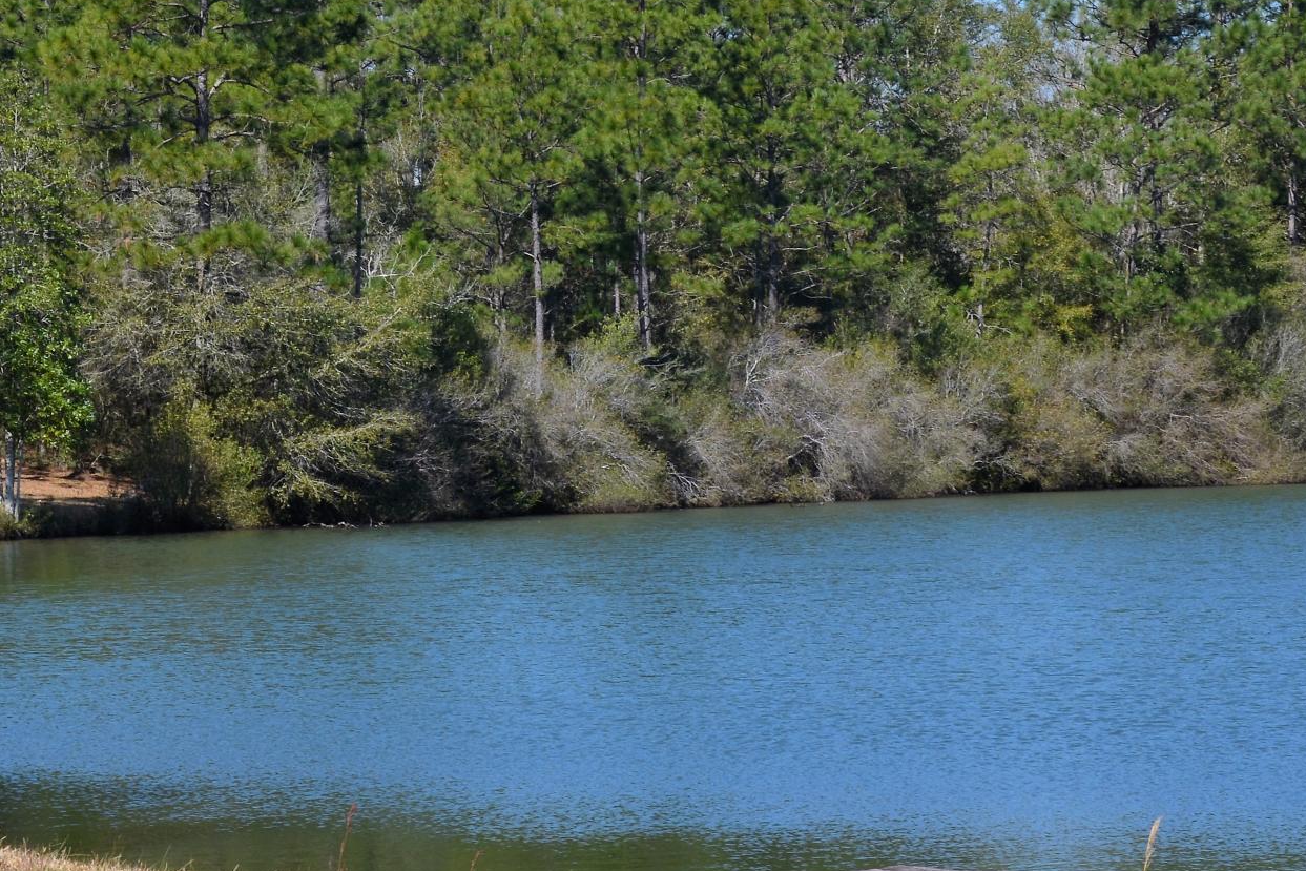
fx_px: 5514
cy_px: 111
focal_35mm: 152
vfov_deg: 9.0
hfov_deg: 13.4
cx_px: 247
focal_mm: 42
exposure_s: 1/200
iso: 100
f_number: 9
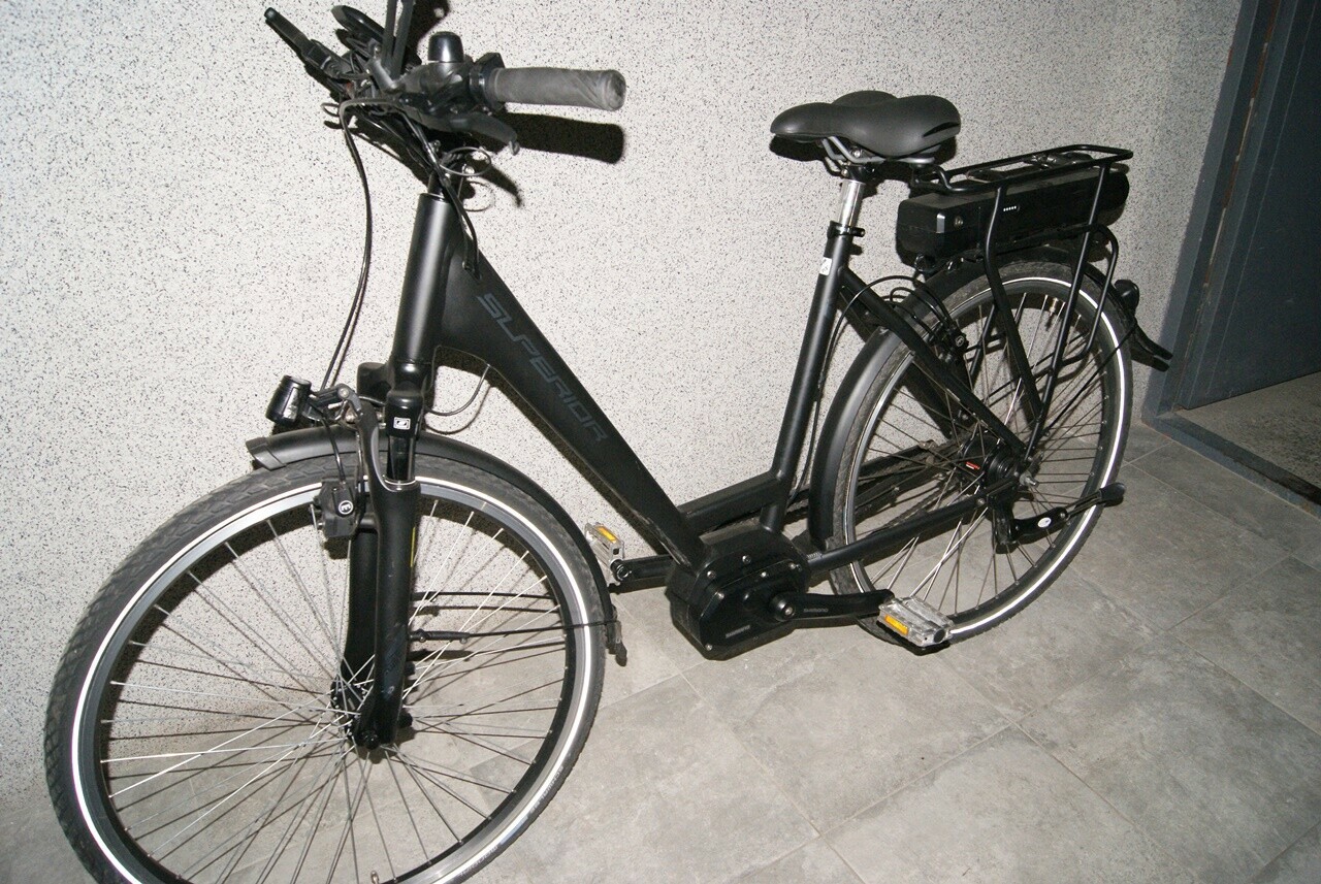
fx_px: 992
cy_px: 442
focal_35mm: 27
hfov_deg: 67.3
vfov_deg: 48.1
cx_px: 660
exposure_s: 1/60
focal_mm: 18
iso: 400
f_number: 5.6
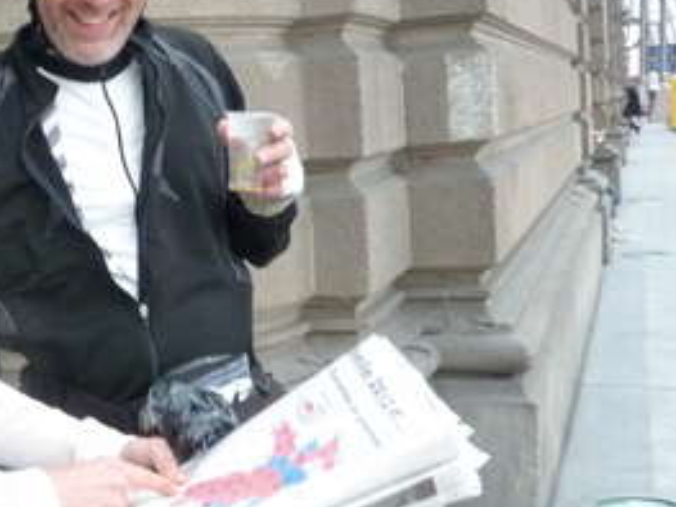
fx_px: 1113
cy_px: 293
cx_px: -26
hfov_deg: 30.9
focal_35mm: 57
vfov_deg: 25.6
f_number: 3.3
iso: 400
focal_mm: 4.1
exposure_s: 1/60
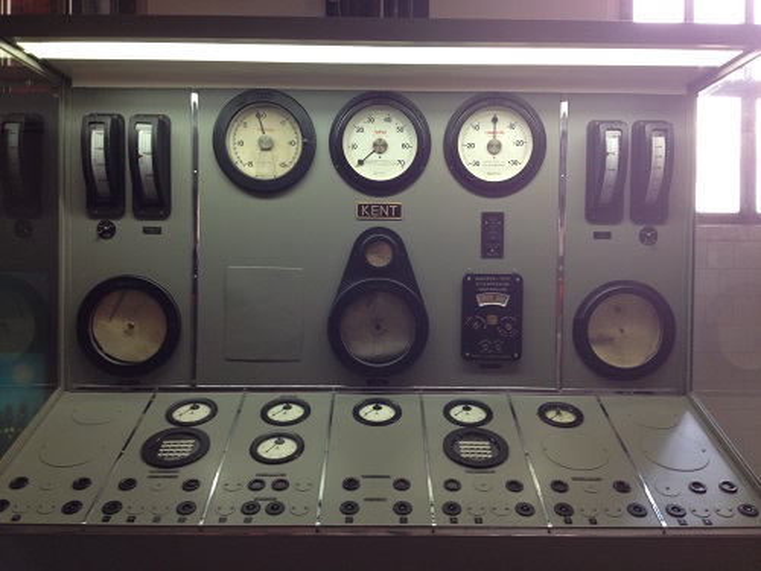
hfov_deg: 52.6
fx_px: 769
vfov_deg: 40.7
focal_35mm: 35
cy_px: 286
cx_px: 380
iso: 50
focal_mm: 4.28
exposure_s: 1/24
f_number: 2.4
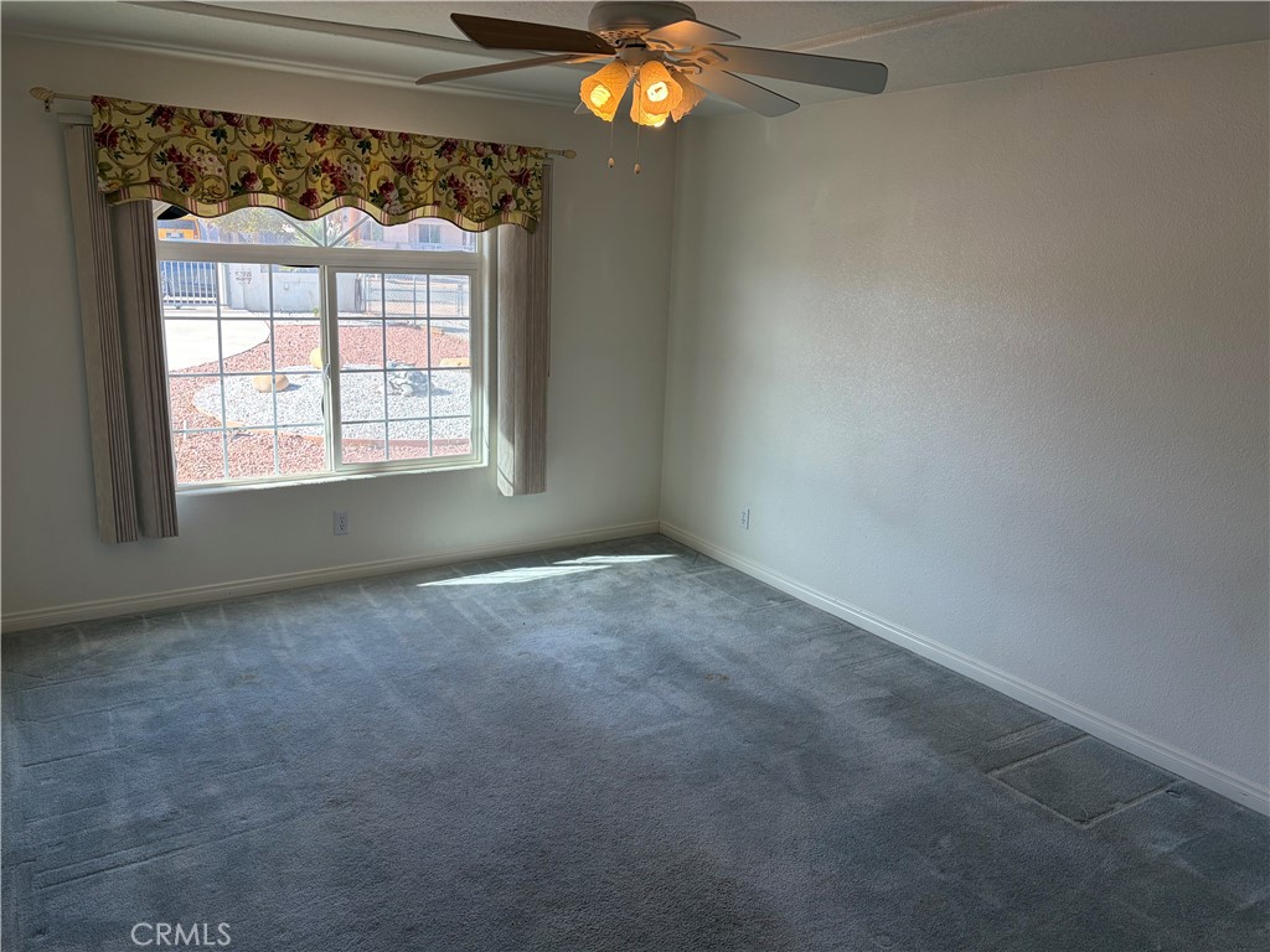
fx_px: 954
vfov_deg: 53.1
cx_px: 635
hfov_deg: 67.3
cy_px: 476
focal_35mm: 26
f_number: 1.6
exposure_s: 1/178
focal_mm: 5.96
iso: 40
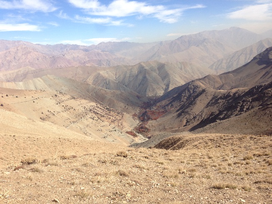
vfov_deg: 43.0
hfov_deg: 55.3
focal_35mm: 33
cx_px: 136
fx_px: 259
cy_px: 102
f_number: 2.4
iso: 50
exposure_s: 1/1232
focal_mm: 4.12
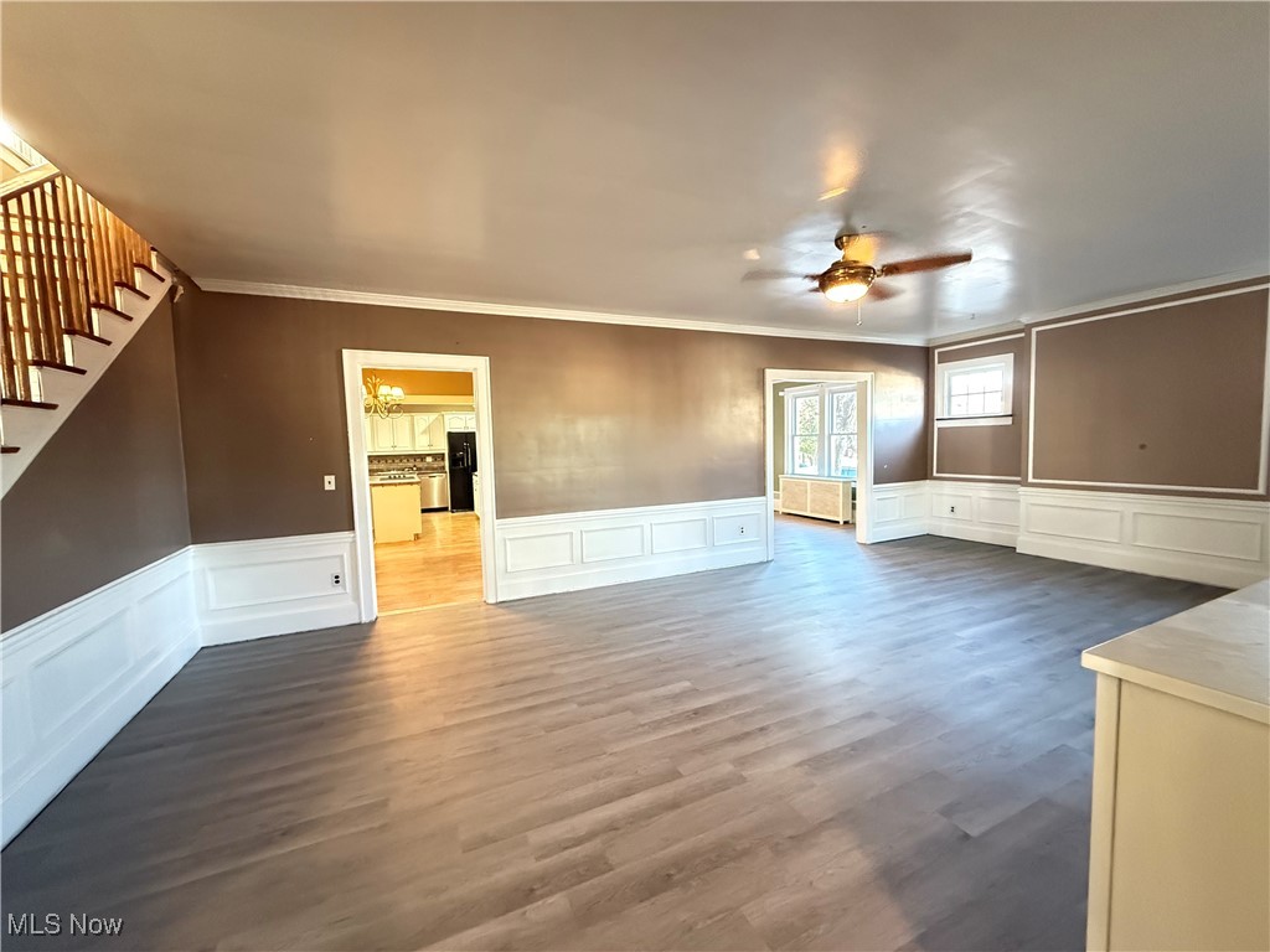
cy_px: 476
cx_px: 635
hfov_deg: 102.1
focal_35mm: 14
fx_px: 514
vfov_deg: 85.7
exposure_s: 1/40
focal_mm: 2.22
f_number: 2.2
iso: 1000
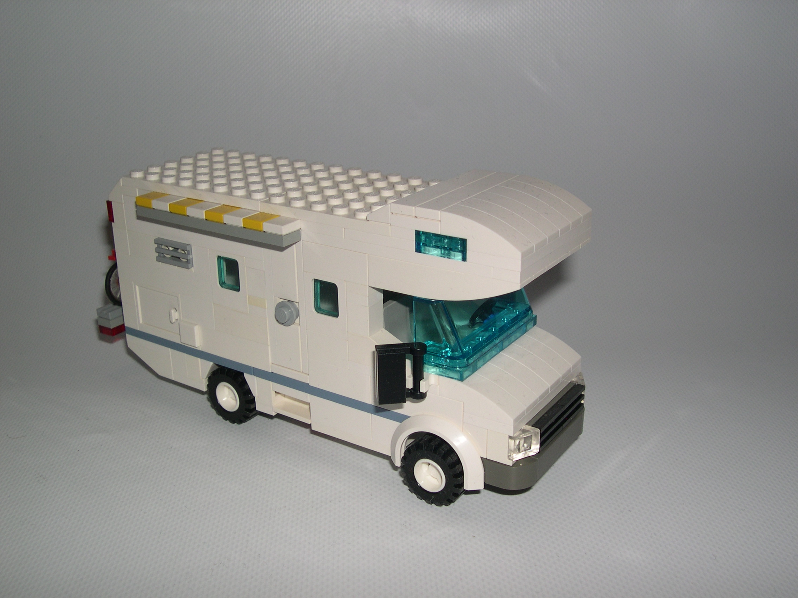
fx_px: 876
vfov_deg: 37.7
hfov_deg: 49.0
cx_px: 399
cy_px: 299
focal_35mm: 38
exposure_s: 1/60
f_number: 7.6
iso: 100
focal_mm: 8
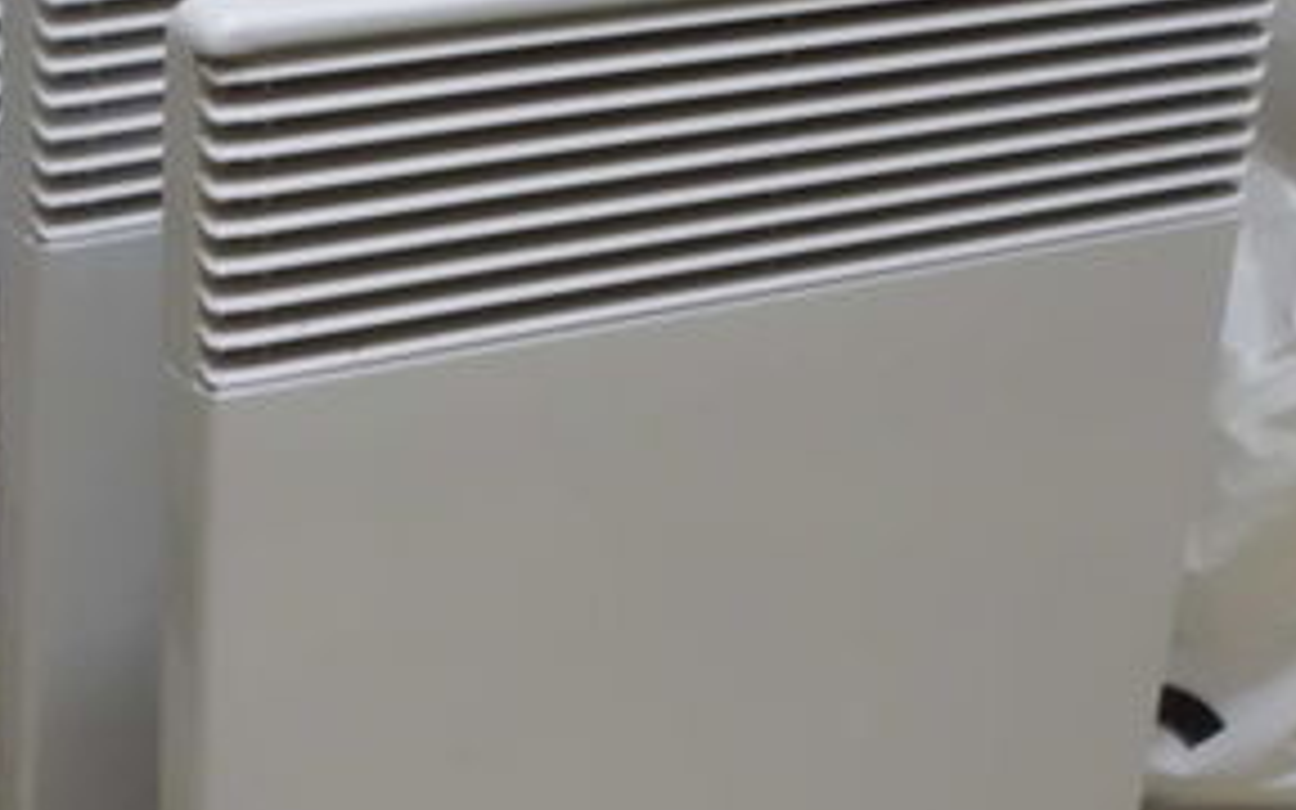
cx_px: 284
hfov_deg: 24.3
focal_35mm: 84
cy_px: 418
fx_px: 2967
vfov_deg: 15.5
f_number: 3.9
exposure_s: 1/8
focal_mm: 6.9
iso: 400
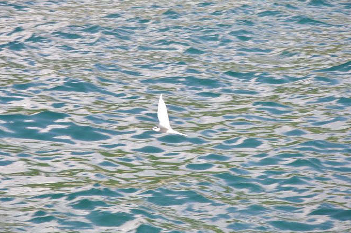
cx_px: 177
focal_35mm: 168
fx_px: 1630
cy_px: 121
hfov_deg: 12.3
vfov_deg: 8.2
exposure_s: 1/250
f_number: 8
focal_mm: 105
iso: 320
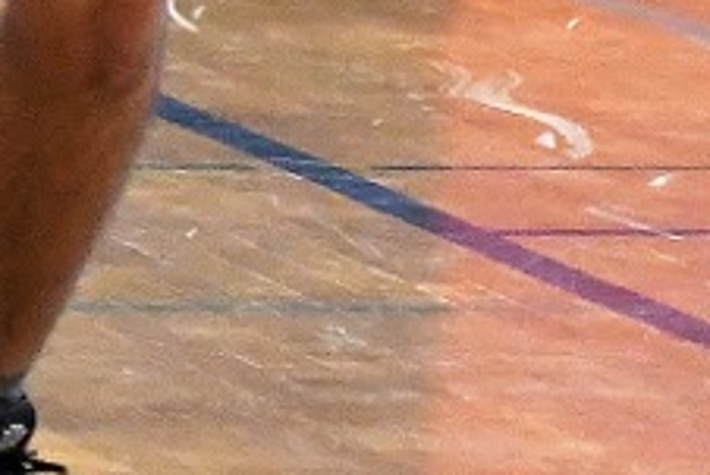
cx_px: -625
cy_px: -453
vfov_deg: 2.4
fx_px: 11288
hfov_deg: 3.6
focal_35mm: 572
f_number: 2.8
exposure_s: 1/1000
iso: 5600
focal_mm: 70
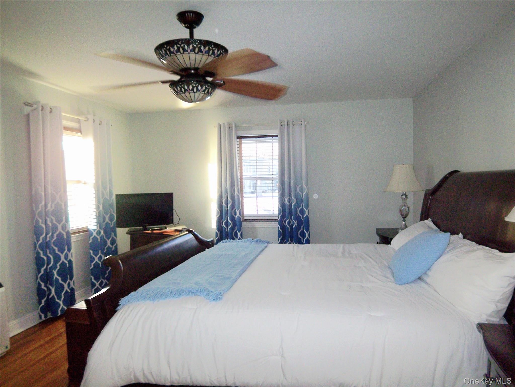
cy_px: 194
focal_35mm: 23
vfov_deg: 58.9
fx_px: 342
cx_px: 258
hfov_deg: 73.9
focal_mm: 3.8
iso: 125
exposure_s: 1/30
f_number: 2.8
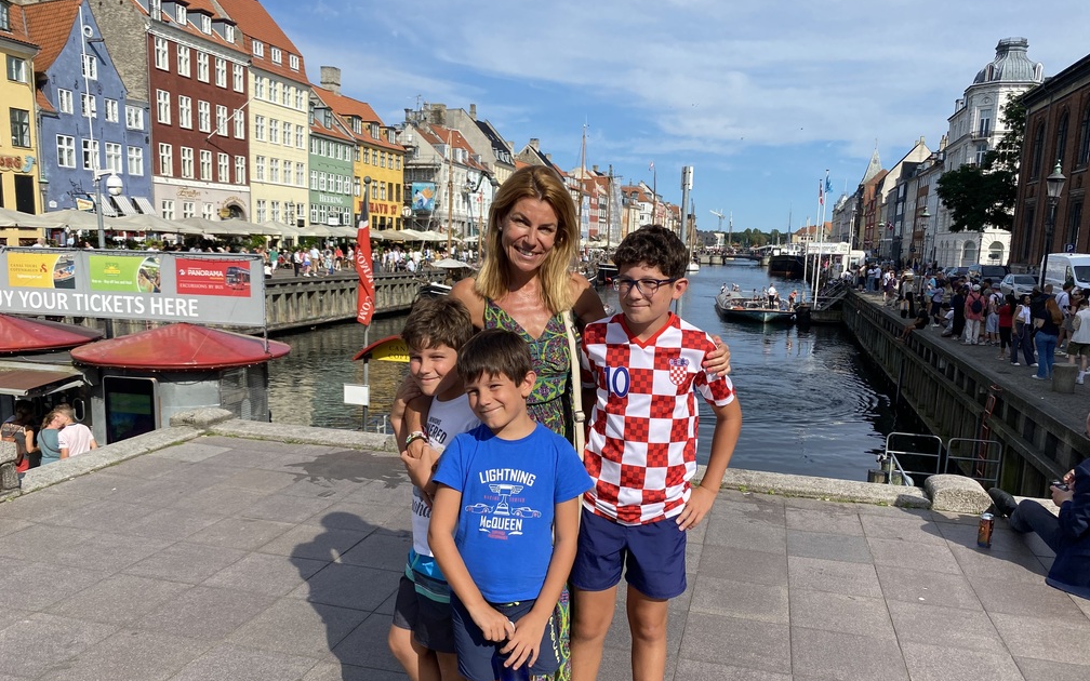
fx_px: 832
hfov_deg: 66.5
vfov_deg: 44.5
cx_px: 553
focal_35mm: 28
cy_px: 382
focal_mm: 4.25
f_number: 1.8
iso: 32
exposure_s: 1/3300
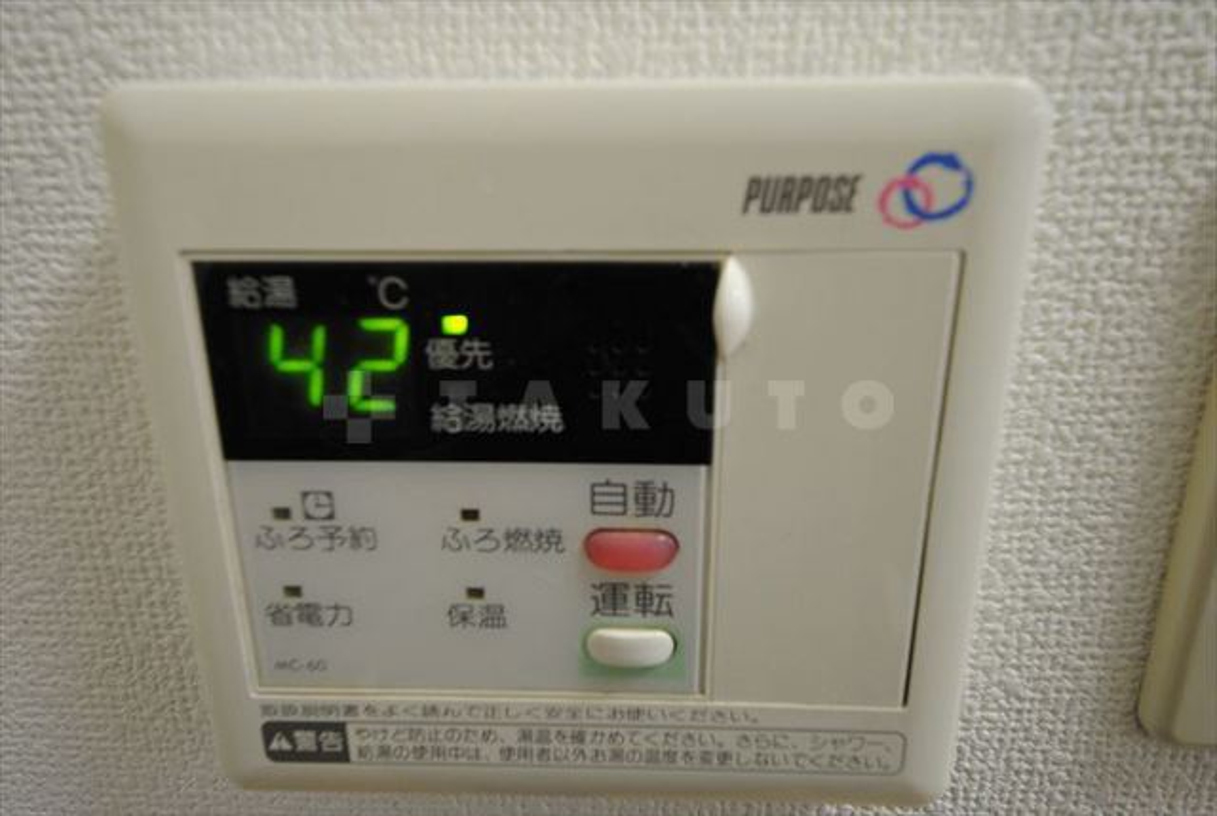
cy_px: 408
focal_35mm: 24
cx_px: 608
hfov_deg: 73.7
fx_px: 813
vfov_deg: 53.3
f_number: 5.6
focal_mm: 16
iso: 800
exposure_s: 1/10
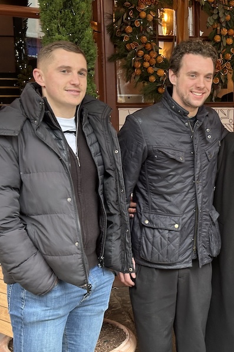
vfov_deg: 30.1
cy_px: 177
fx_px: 654
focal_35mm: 67
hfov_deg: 19.8
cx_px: 226
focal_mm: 6.86
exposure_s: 1/50
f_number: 1.78
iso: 100
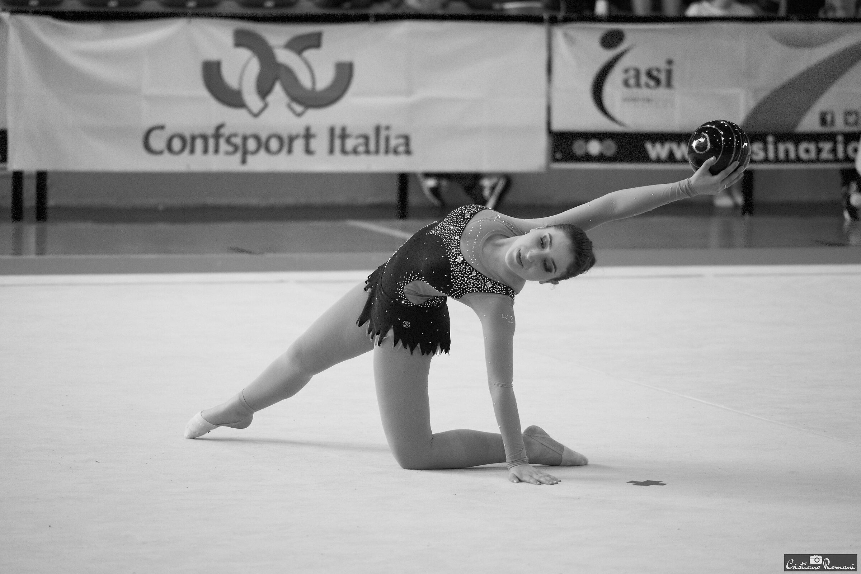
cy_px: 287
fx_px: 4376
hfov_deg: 11.2
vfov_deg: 7.5
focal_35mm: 183
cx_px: 430
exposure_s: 1/800
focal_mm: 183
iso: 8000
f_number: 4
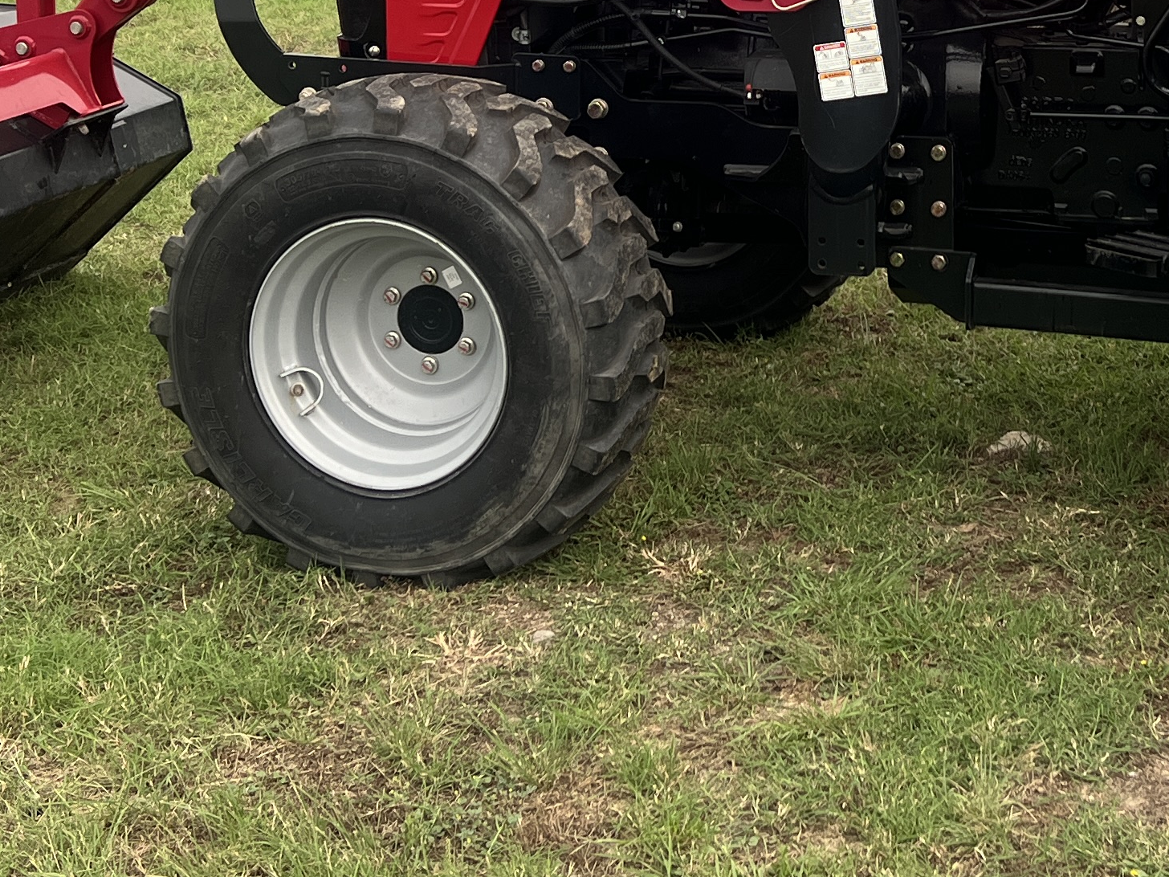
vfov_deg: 19.5
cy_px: -121
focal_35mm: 72
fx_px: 2431
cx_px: 910
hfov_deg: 26.6
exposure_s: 1/379
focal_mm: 5.7
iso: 50
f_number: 1.5
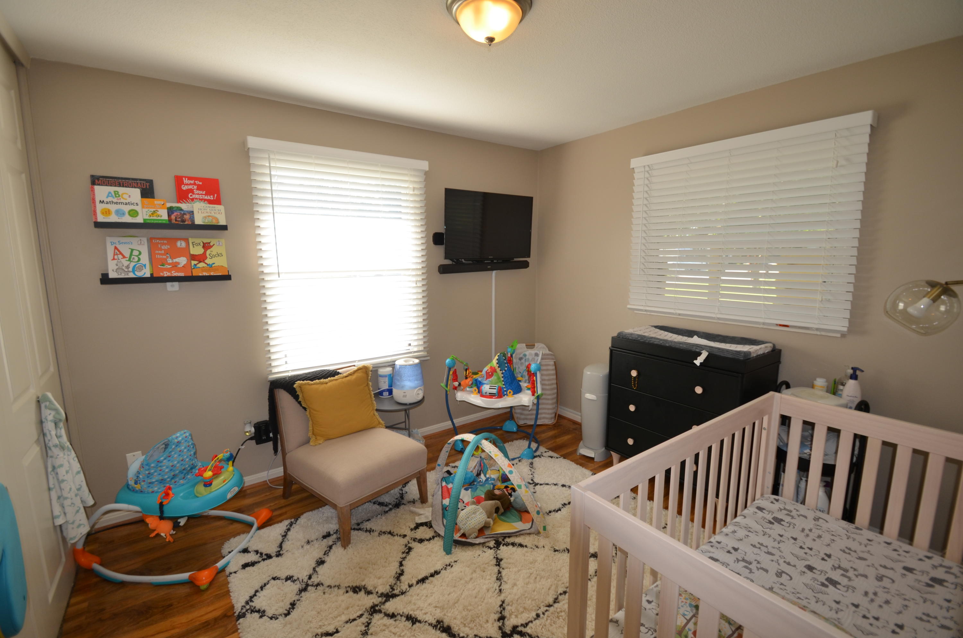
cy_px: 319
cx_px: 482
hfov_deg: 100.5
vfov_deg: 77.1
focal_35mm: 15
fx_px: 400
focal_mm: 10
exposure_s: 1/125
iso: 250
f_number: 3.5
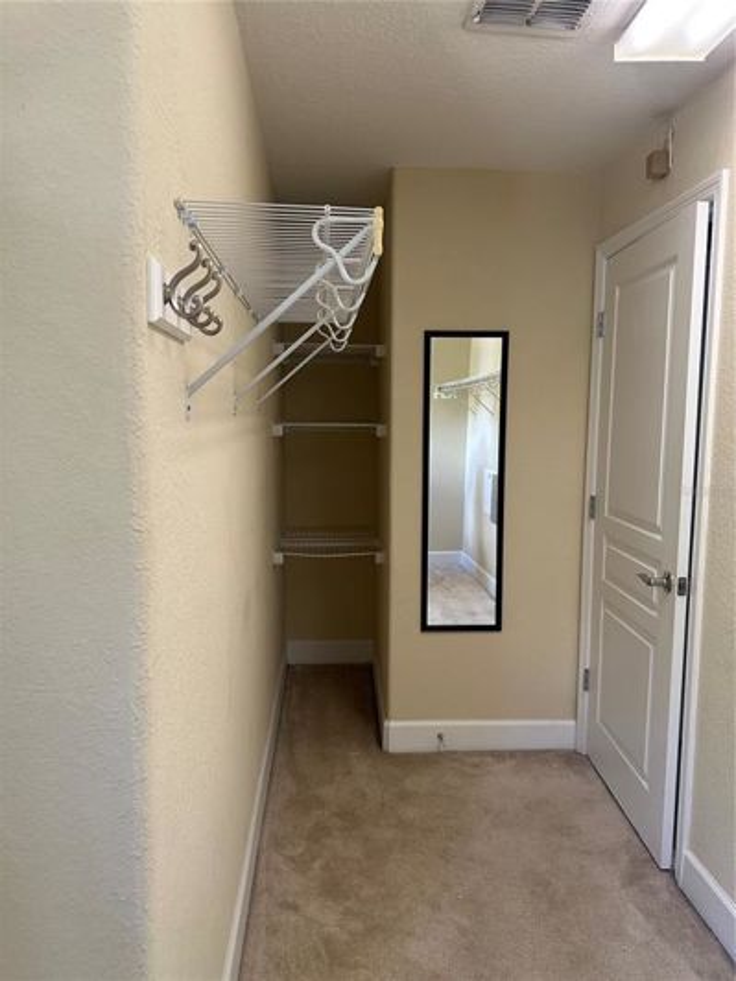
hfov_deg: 56.8
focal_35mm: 24
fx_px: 680
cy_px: 490
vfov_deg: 71.6
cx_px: 368
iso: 200
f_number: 1.78
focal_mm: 6.86
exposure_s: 1/60
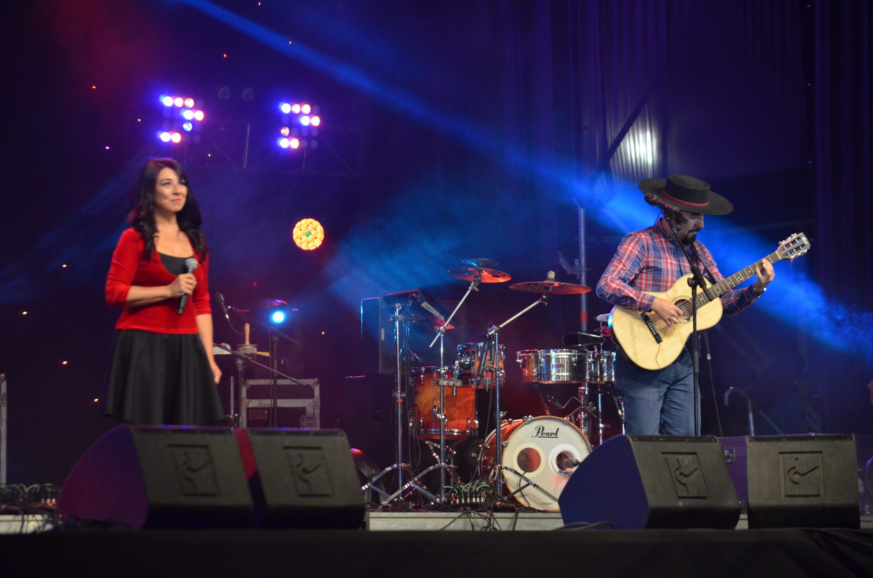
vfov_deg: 9.1
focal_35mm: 150
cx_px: 436
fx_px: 3630
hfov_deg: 13.7
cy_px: 289
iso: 1600
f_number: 4.5
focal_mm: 100
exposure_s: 1/200
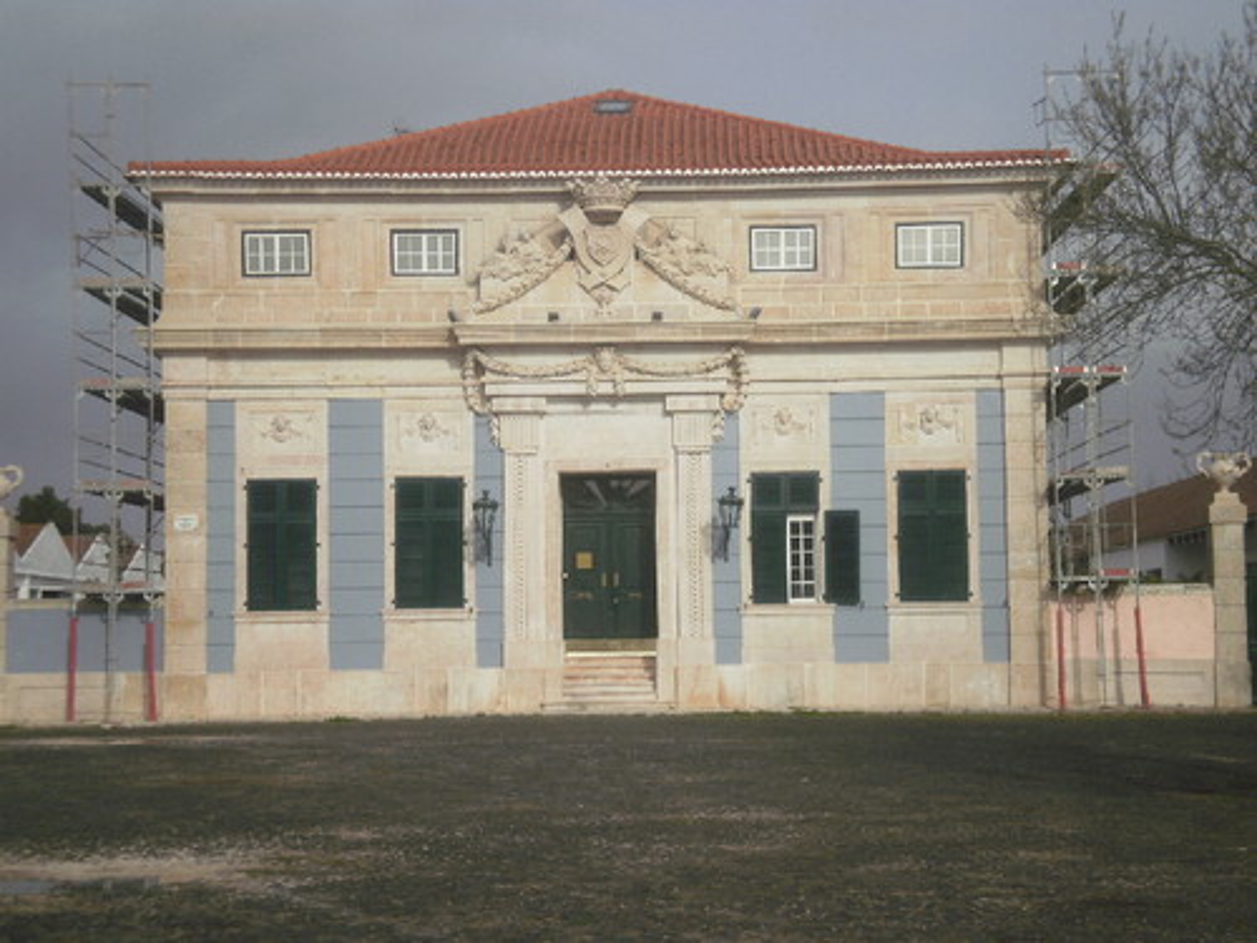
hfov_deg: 30.3
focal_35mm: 64
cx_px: 628
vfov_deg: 22.9
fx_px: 2324
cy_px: 472
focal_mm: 11.3
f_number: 13
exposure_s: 1/160
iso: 100
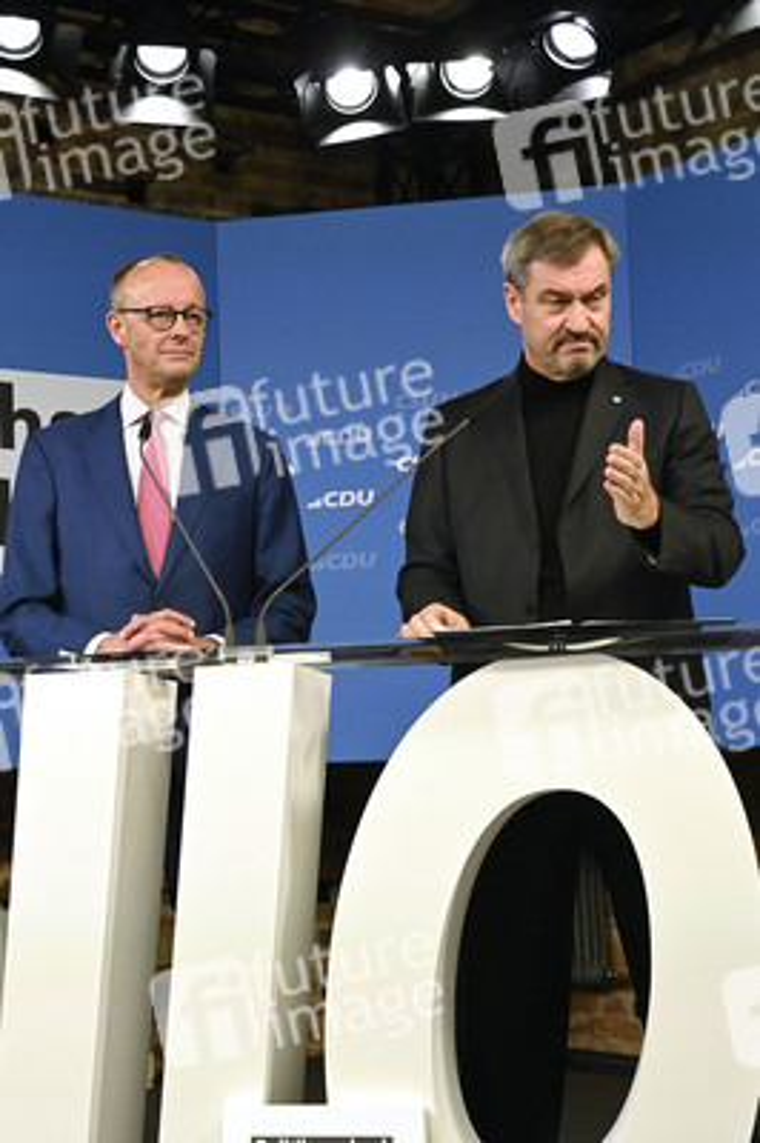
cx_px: 380
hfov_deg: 29.2
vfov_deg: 42.8
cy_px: 572
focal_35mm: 46
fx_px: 1459
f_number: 6.3
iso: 6400
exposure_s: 1/320
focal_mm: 46
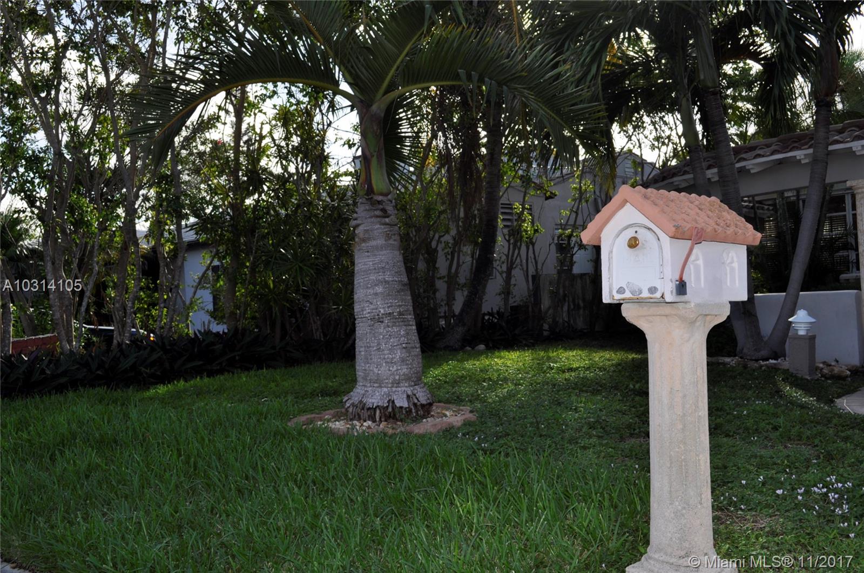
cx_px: 432
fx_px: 863
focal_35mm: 36
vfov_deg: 36.8
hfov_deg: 53.2
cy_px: 286
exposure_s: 1/200
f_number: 10
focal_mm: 24
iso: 200
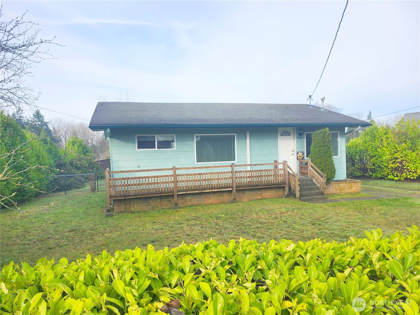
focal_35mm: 23
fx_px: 279
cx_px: 210
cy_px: 158
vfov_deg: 58.9
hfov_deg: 73.9
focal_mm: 5.5
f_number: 1.8
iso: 25
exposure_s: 1/701
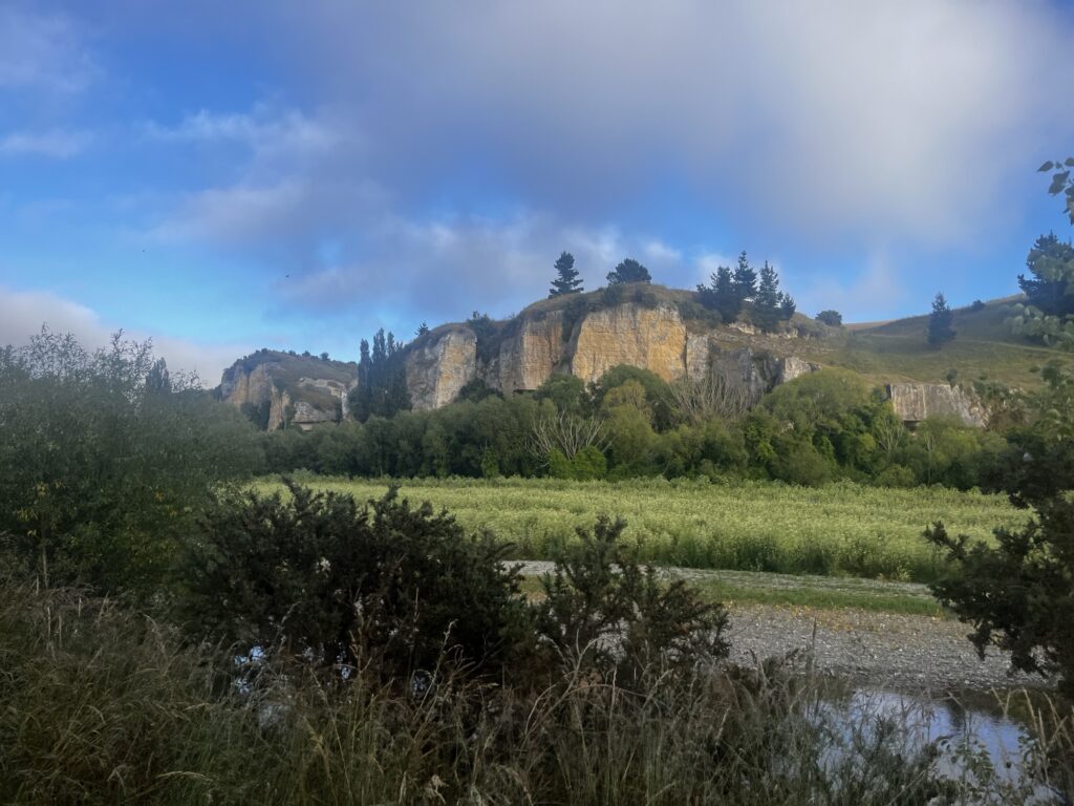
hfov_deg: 67.3
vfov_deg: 53.1
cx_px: 537
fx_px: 807
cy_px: 403
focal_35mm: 26
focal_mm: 5.1
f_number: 1.6
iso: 50
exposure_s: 1/1517
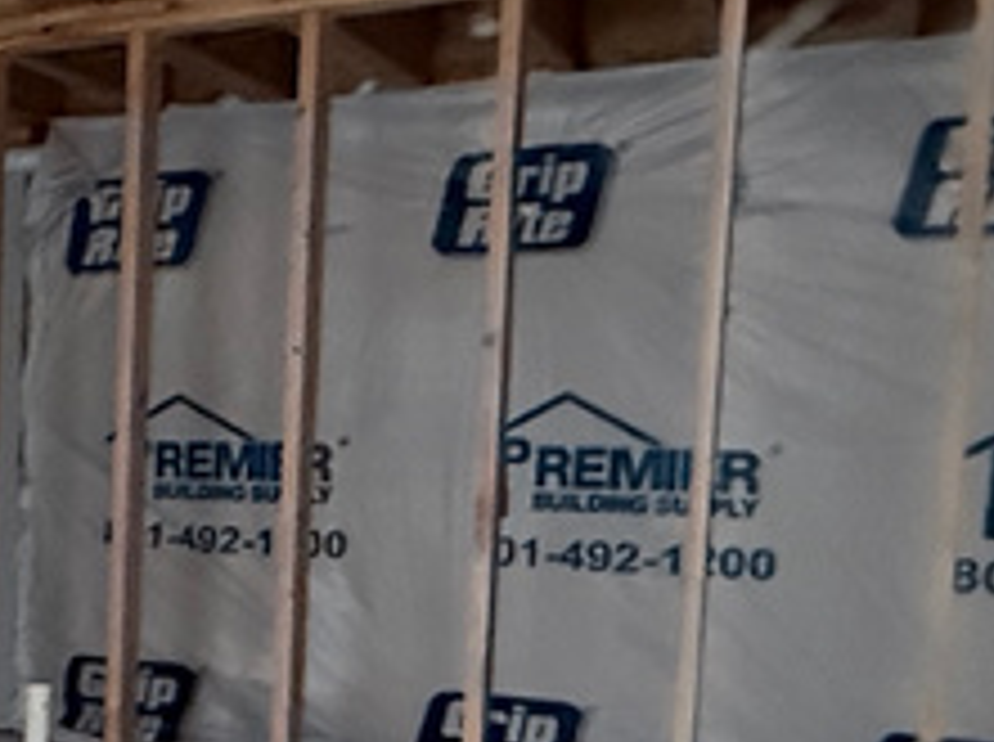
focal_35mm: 65
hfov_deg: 21.8
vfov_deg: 22.3
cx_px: -693
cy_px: 576
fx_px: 1863
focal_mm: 2.22
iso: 1600
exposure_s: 1/48
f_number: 2.2
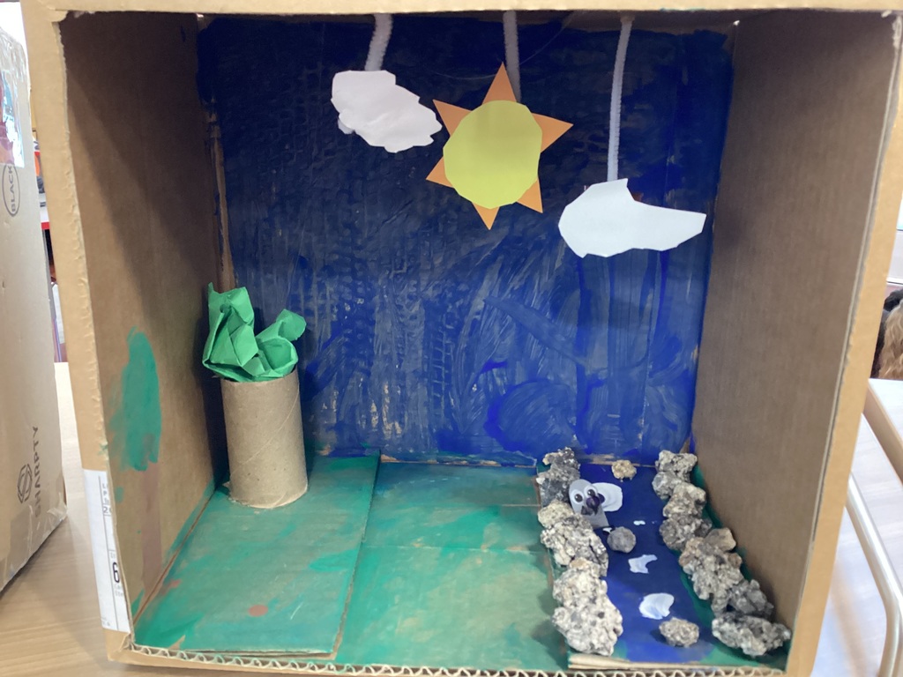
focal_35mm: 31
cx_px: 452
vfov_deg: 45.4
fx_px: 809
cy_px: 338
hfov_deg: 58.4
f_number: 2.4
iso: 500
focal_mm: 3.3
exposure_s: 1/30
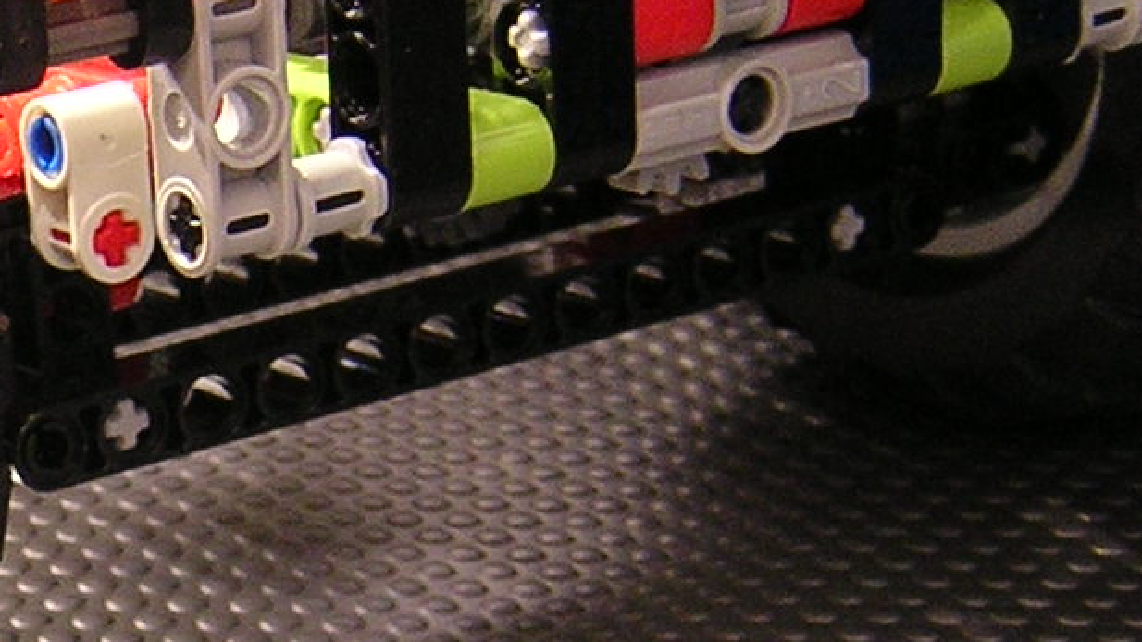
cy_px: 496
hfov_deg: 18.0
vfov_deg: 10.7
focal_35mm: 113
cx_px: -222
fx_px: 3422
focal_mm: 5.2
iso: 311
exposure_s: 1/3.6
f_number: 2.7
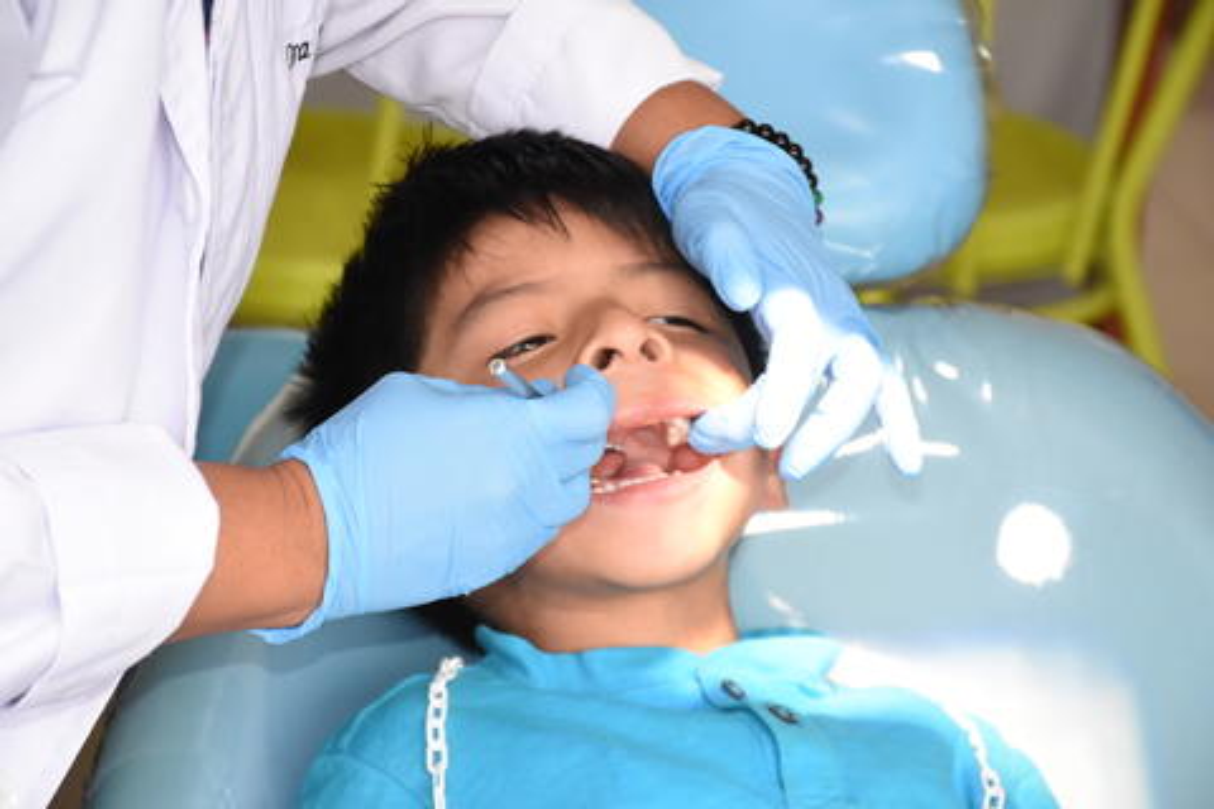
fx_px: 4552
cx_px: 607
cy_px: 404
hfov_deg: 15.2
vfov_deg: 10.2
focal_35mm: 135
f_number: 6.3
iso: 1250
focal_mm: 90
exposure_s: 1/250
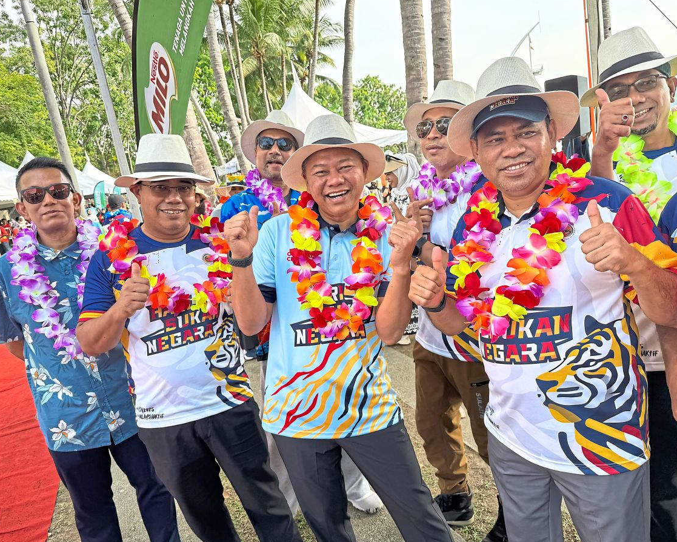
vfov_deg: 54.9
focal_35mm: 26
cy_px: 273
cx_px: 338
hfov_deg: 66.0
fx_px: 521
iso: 80
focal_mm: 6.76
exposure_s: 1/582
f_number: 1.78
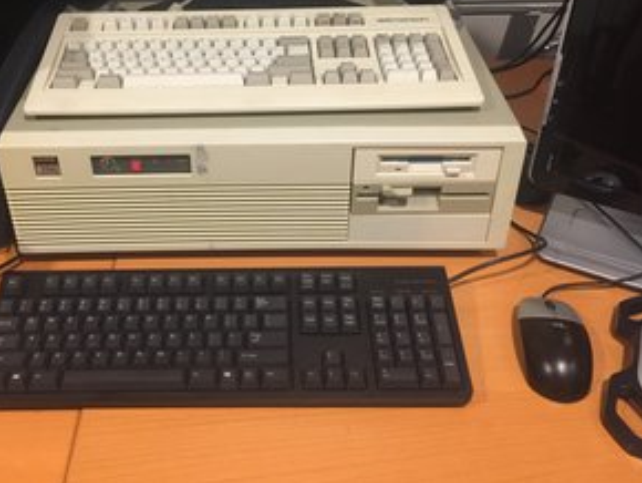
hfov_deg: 46.5
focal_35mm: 40
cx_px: 259
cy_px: 155
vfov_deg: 35.6
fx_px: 742
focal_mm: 4.15
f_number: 2.2
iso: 125
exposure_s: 1/15
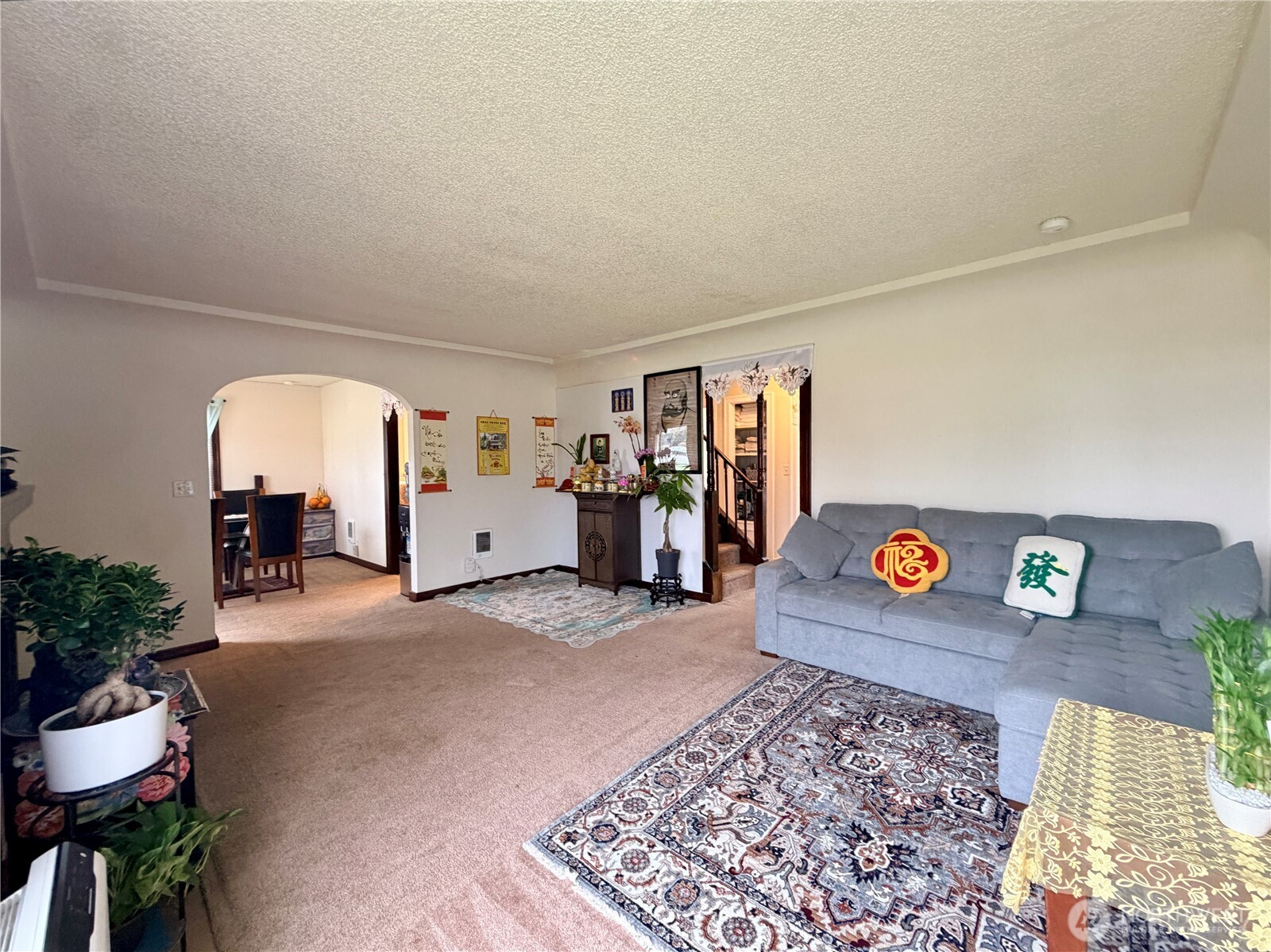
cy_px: 476
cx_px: 636
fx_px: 514
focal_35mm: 14
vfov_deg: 85.6
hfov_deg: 102.1
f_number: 2.2
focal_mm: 2.22
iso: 320
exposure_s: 1/86
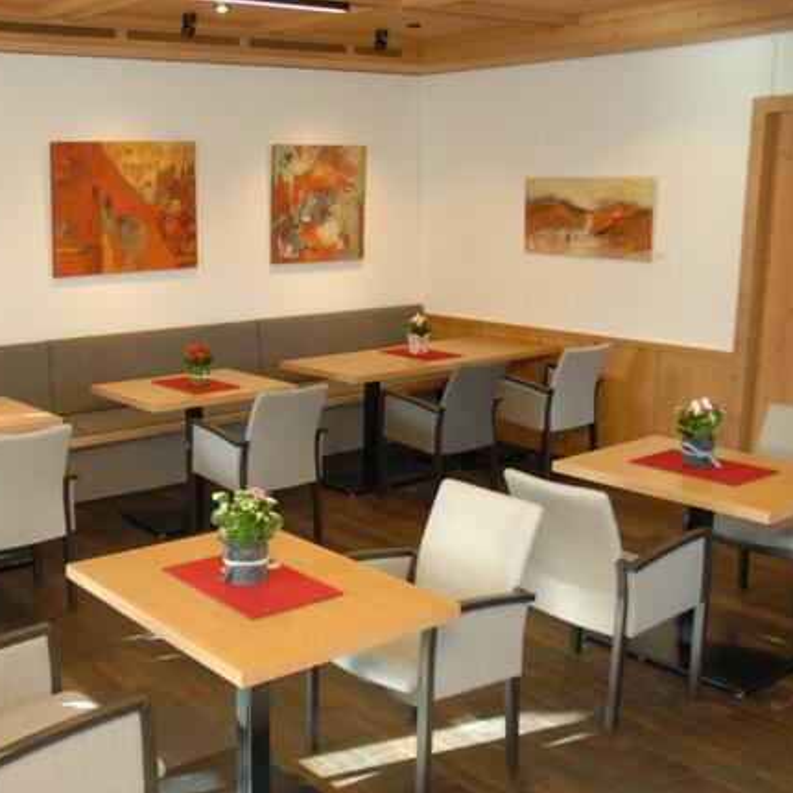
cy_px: 404
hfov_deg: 38.4
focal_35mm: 43
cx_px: 227
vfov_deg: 39.2
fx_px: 1114
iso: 400
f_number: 4
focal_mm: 22
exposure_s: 1/60
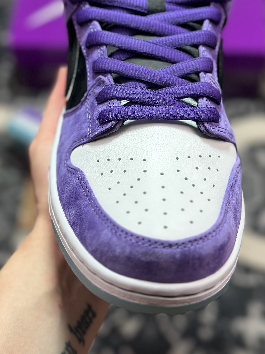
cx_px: 144
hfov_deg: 21.3
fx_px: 704
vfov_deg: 28.0
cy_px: 118
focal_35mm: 69
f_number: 1.78
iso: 80
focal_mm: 6.86
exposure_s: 1/604
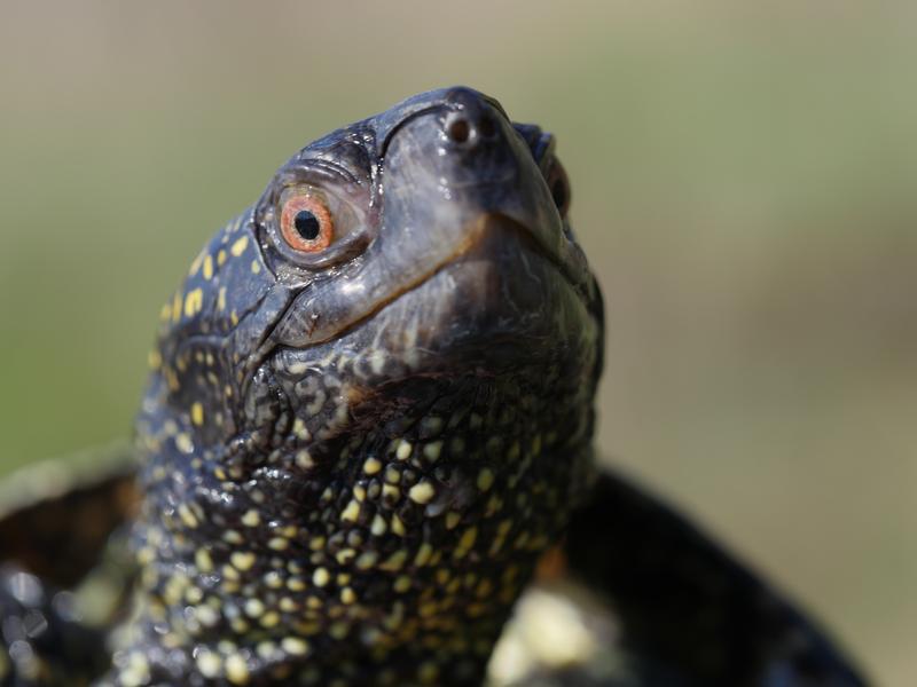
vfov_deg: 12.3
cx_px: 458
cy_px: 344
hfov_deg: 16.4
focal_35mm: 120
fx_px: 3179
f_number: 4.5
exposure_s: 1/500
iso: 200
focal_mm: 60
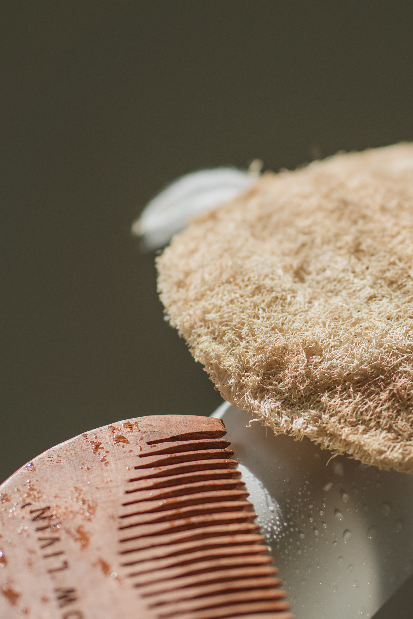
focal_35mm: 175
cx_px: 333
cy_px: 299
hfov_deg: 7.8
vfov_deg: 11.7
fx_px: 3010
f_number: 3.2
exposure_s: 1/800
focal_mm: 85
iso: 100
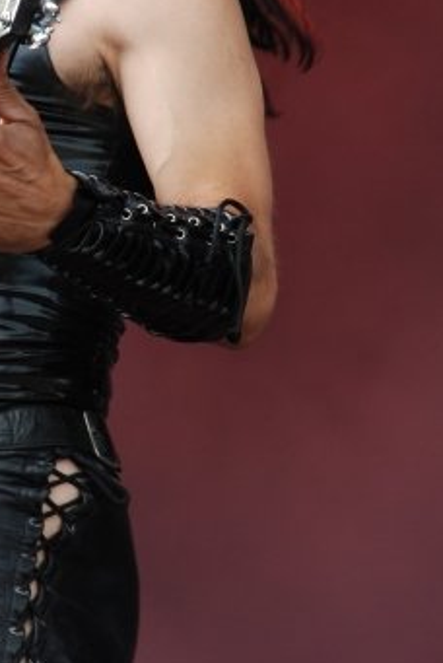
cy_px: 276
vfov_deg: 4.5
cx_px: -56
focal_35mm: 460
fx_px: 8475
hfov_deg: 3.0
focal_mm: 135
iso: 220
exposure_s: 1/125
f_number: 5.6
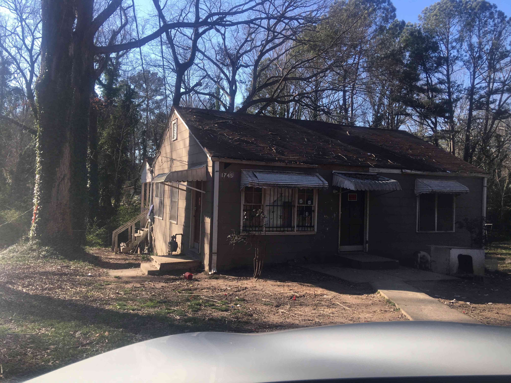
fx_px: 428
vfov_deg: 48.2
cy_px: 192
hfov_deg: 61.7
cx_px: 256
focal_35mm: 29
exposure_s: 1/366
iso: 25
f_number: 2.2
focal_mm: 4.15
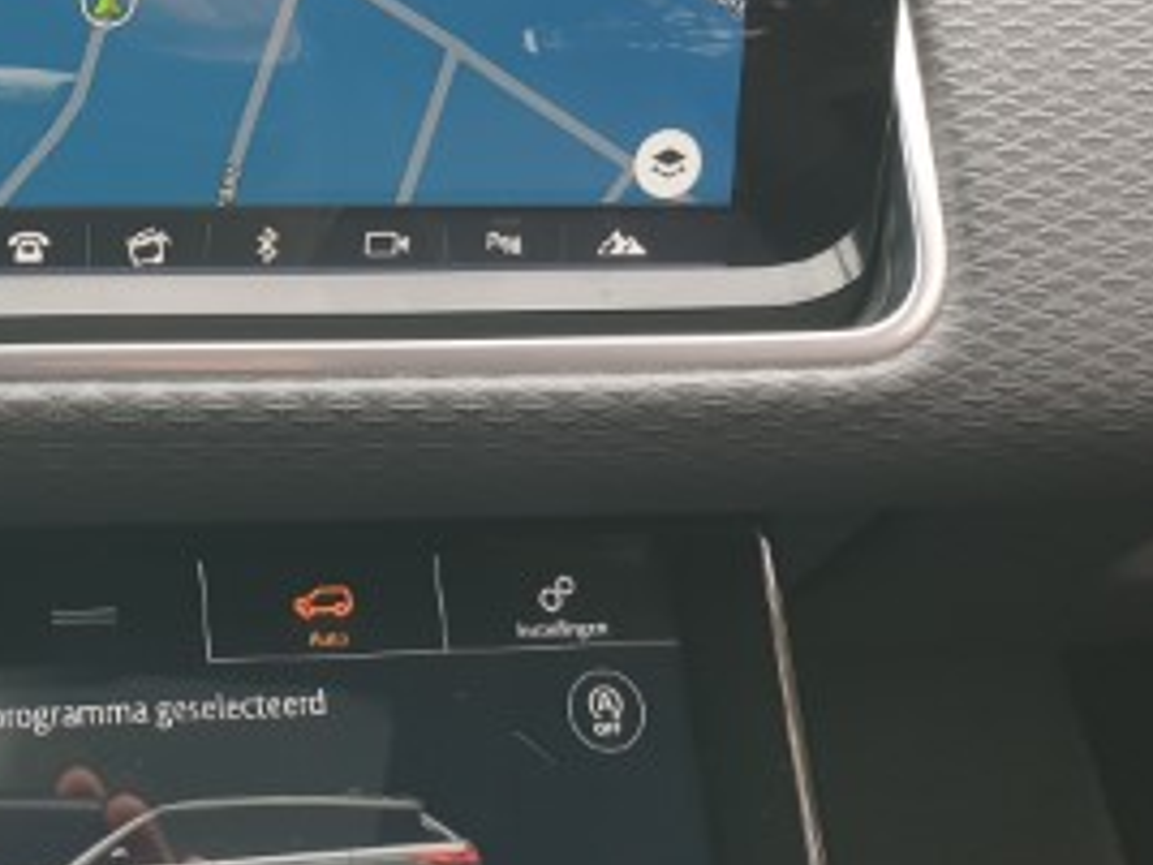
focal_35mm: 62
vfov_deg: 23.0
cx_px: -30
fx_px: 2065
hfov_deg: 29.0
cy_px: 86
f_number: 2.4
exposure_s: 1/100
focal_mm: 4.3
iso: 80
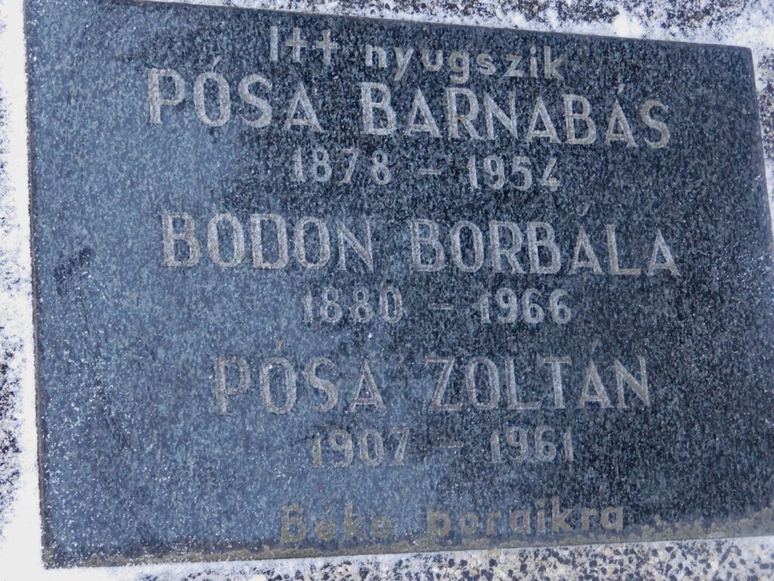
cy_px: 290
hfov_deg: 24.4
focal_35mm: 80
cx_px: 387
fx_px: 1789
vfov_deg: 18.4
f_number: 4.4
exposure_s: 1/20
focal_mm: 14.2
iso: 400
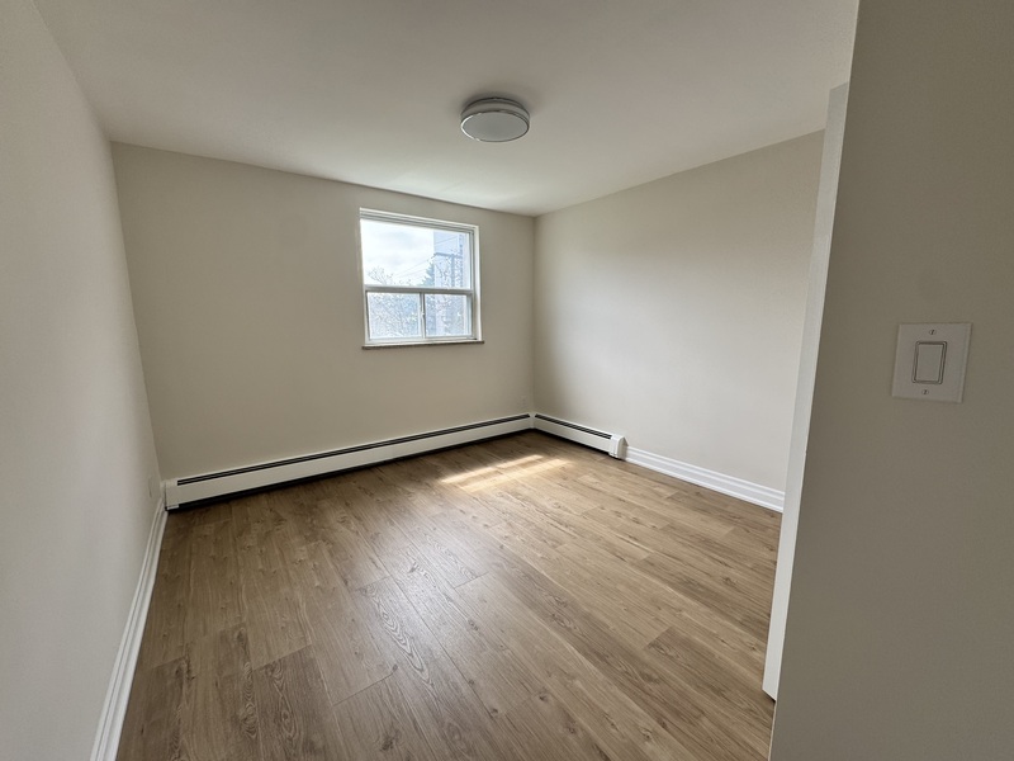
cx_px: 507
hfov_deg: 102.1
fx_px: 410
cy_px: 380
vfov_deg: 85.7
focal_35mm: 14
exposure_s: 1/169
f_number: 2.2
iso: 40
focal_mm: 2.22
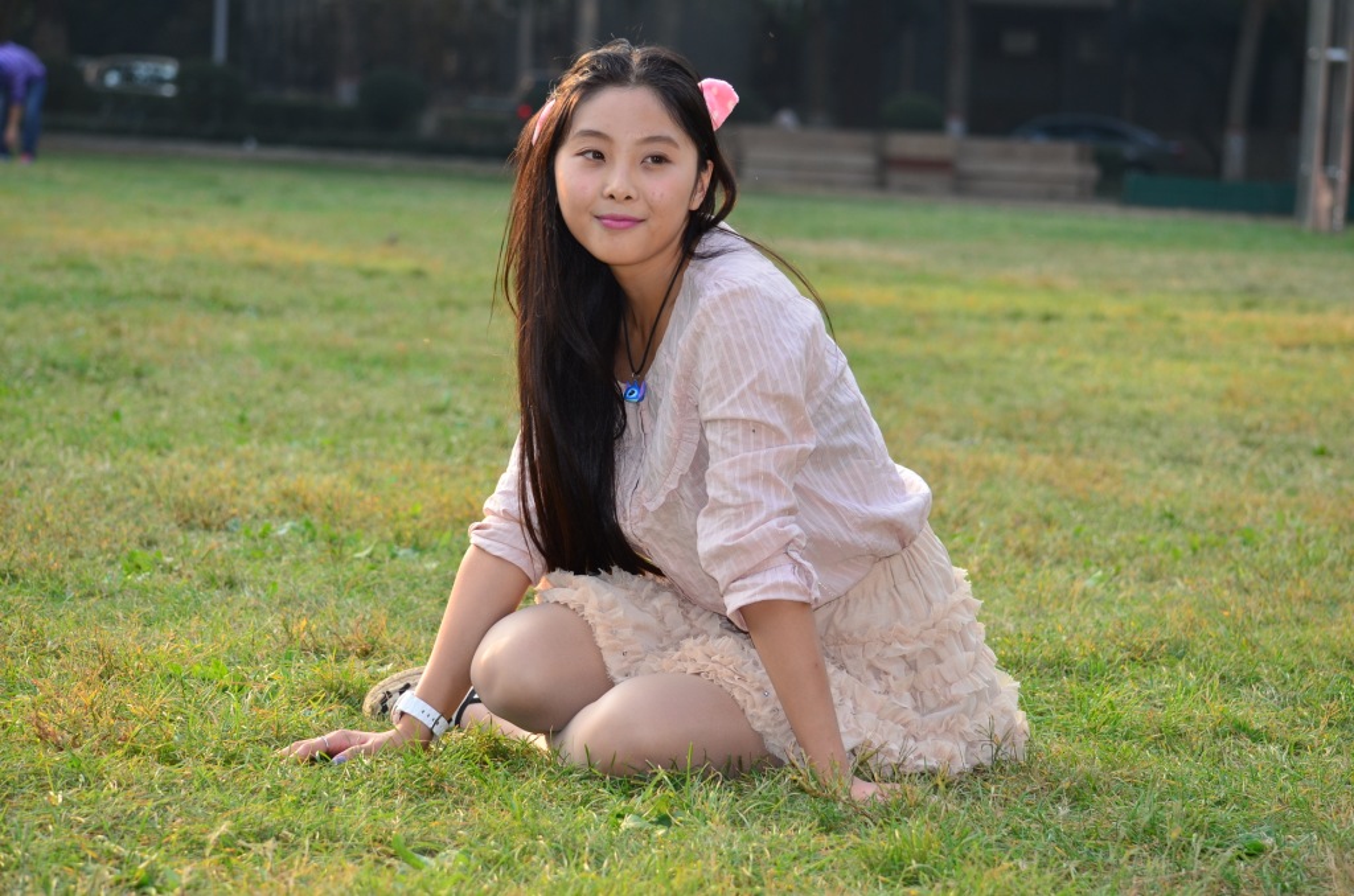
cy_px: 448
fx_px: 4504
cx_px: 677
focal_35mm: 120
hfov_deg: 17.1
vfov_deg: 11.4
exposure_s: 1/200
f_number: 4.5
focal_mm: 80
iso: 160
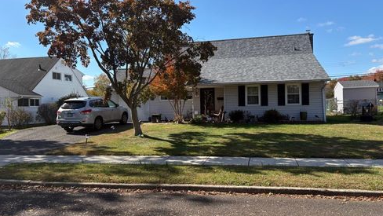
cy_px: 107
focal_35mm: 29
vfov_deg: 40.2
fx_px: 295
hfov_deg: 66.0
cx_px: 195
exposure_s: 1/1953
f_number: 1.6
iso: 50
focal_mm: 5.96
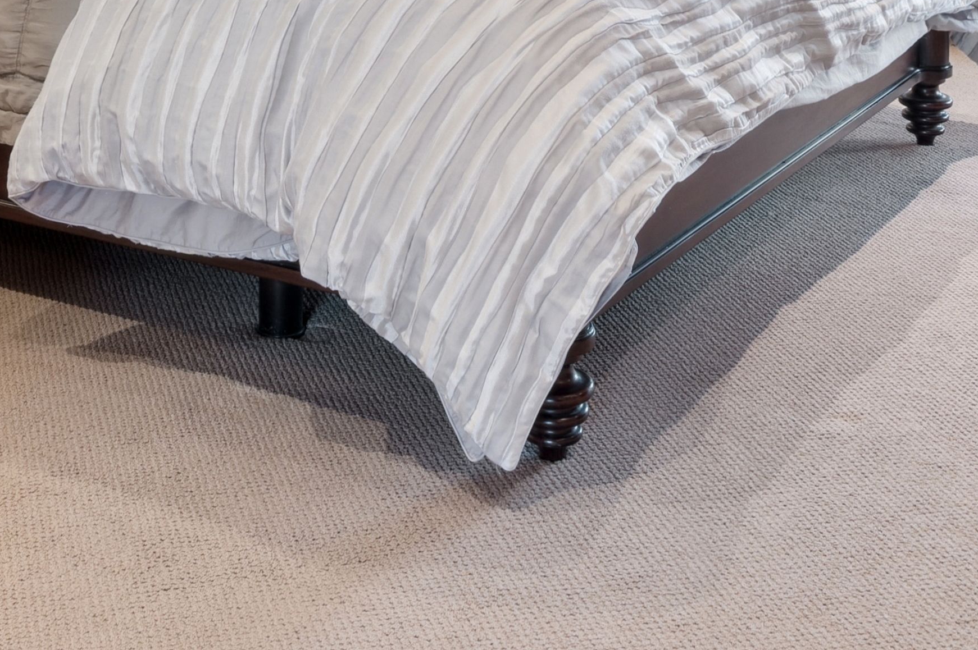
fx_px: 1839
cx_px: 372
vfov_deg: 17.6
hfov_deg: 29.7
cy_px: -385
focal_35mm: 68
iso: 320
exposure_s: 1/15
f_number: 8
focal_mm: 19.5
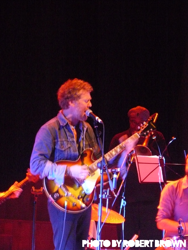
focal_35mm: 301
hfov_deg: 4.9
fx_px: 2180
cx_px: 94
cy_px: 125
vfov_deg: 6.6
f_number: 3.3
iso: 800
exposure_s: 1/13
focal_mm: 50.1
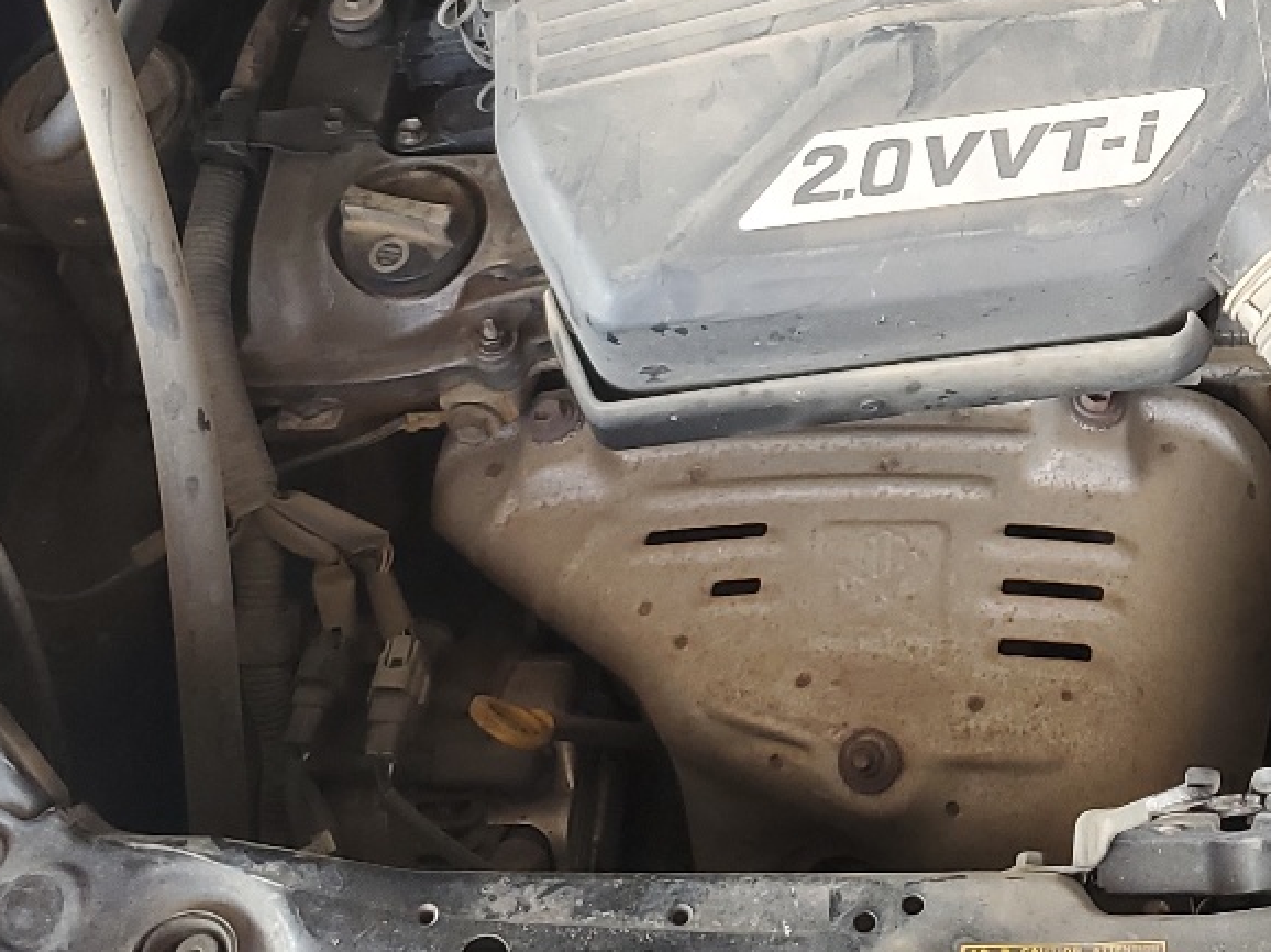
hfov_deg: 25.9
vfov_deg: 20.1
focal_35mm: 72
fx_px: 2643
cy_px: 117
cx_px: 1220
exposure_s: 1/120
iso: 65
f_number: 1.5
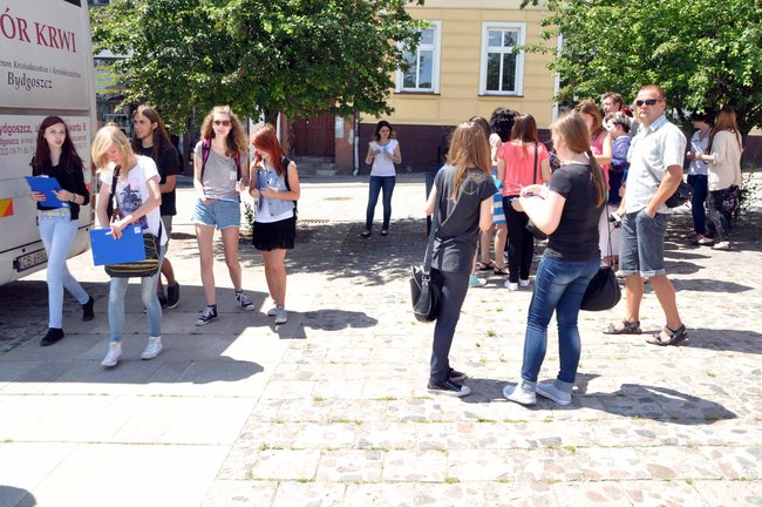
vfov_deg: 39.9
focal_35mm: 33
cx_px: 381
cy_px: 254
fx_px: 698
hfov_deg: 57.3
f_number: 14
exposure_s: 1/80
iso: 250
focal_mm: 22
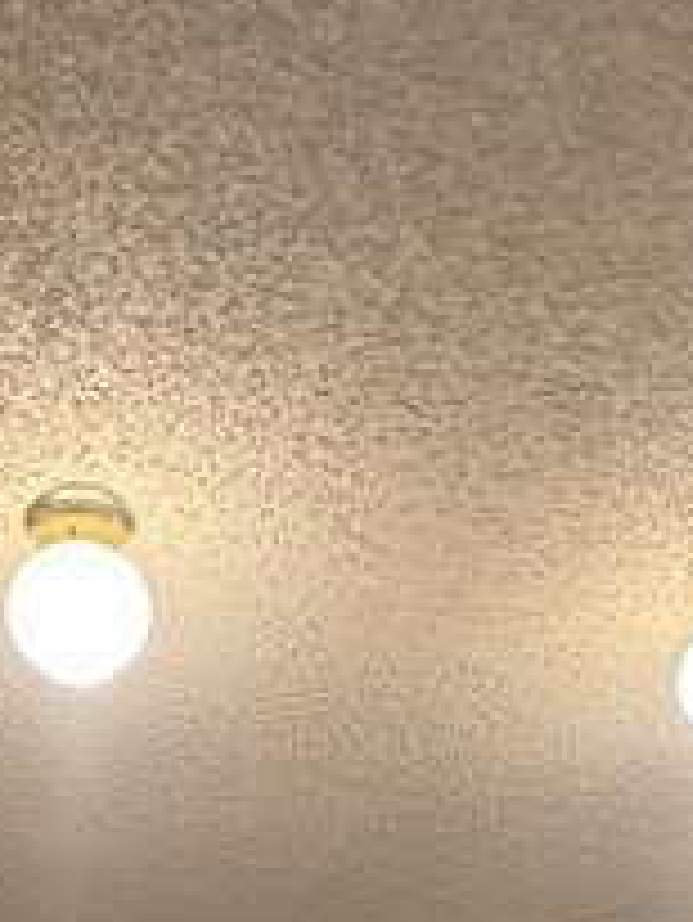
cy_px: 1875
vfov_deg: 18.1
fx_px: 1867
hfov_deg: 20.7
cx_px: 112
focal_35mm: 70
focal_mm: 2.22
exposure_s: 1/60
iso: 320
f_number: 2.2
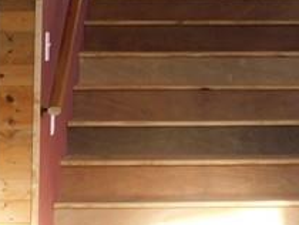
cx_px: 300
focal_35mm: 146
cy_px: -108
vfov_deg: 9.9
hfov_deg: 13.3
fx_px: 1263
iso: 125
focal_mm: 5.3
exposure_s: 1/30
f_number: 3.2
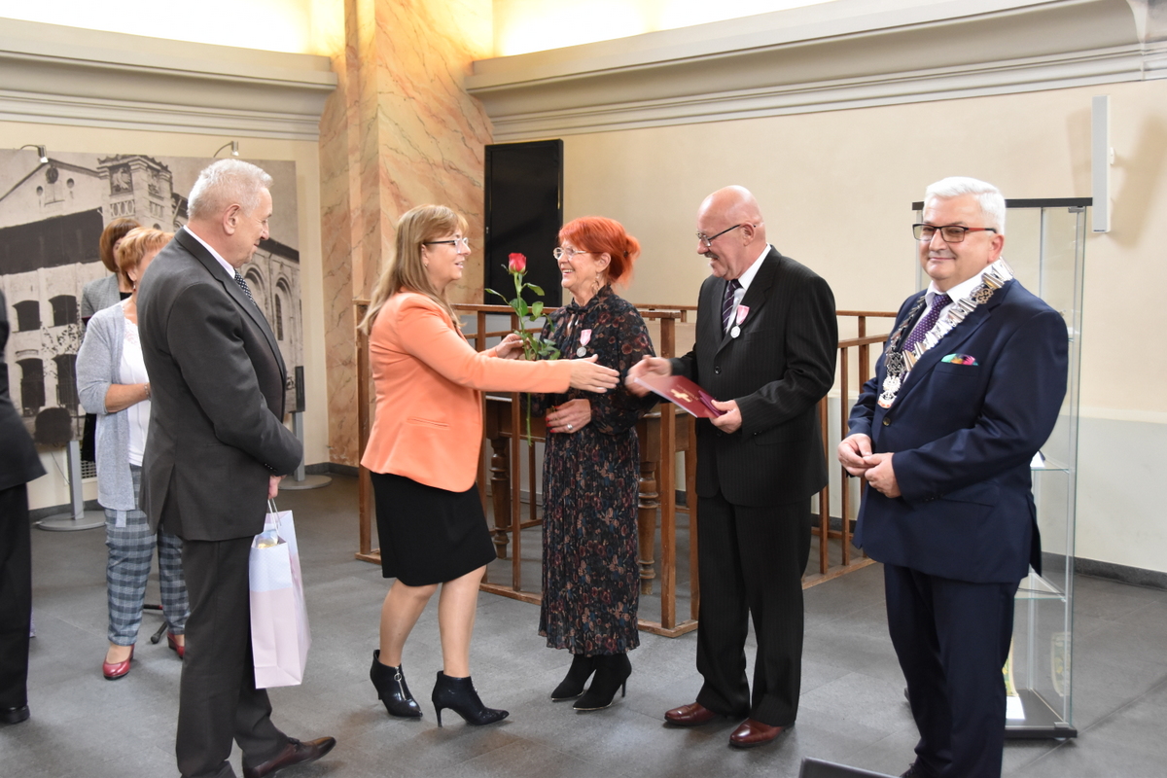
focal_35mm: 39
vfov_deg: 34.2
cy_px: 389
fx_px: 1264
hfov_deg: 49.6
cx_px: 584
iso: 1400
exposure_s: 1/40
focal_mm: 26
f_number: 4
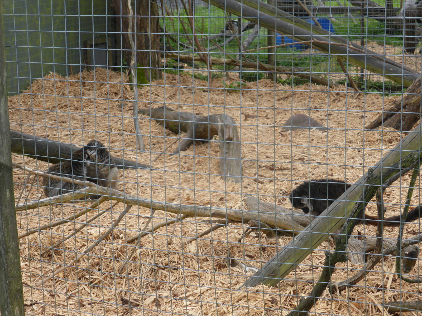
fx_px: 1036
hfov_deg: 23.0
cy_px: 158
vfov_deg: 17.4
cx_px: 211
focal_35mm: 85
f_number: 5.1
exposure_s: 1/160
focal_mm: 14.2
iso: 100
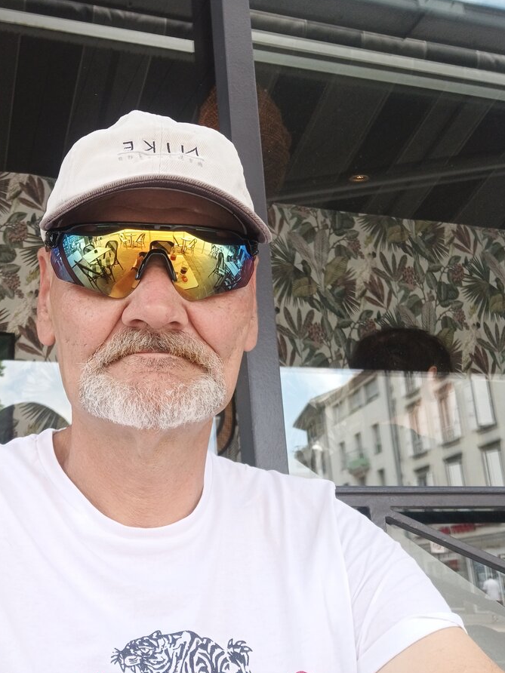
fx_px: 759
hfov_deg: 36.5
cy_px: 363
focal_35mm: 39
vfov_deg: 47.8
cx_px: 173
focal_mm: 3.82
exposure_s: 1/130
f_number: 2
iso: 110
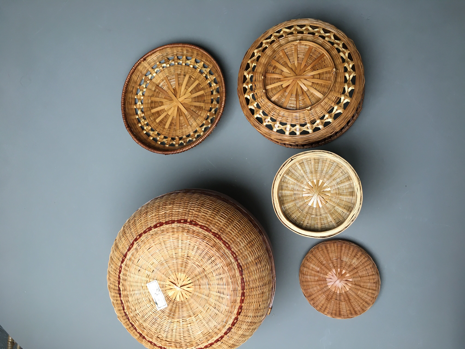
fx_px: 390
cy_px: 174
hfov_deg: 61.7
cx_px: 232
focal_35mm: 29
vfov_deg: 48.2
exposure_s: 1/33
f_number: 2.2
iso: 64
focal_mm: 4.15
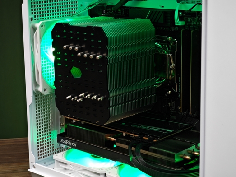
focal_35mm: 86
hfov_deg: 22.8
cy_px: 78
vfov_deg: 17.2
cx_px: 126
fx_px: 586
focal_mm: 12.28
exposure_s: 1/15
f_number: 1.8
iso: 50
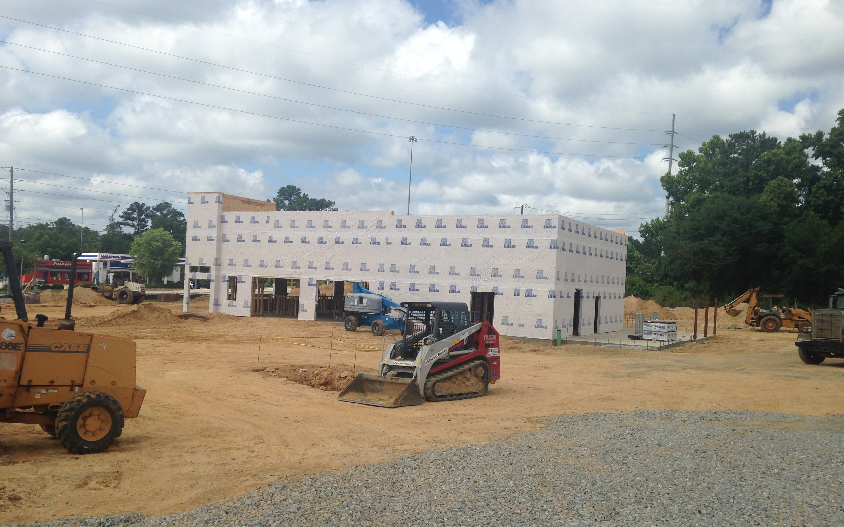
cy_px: 293
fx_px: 828
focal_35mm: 36
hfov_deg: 54.0
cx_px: 414
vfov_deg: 35.3
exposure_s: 1/2358
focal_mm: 4.12
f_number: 2.4
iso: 50
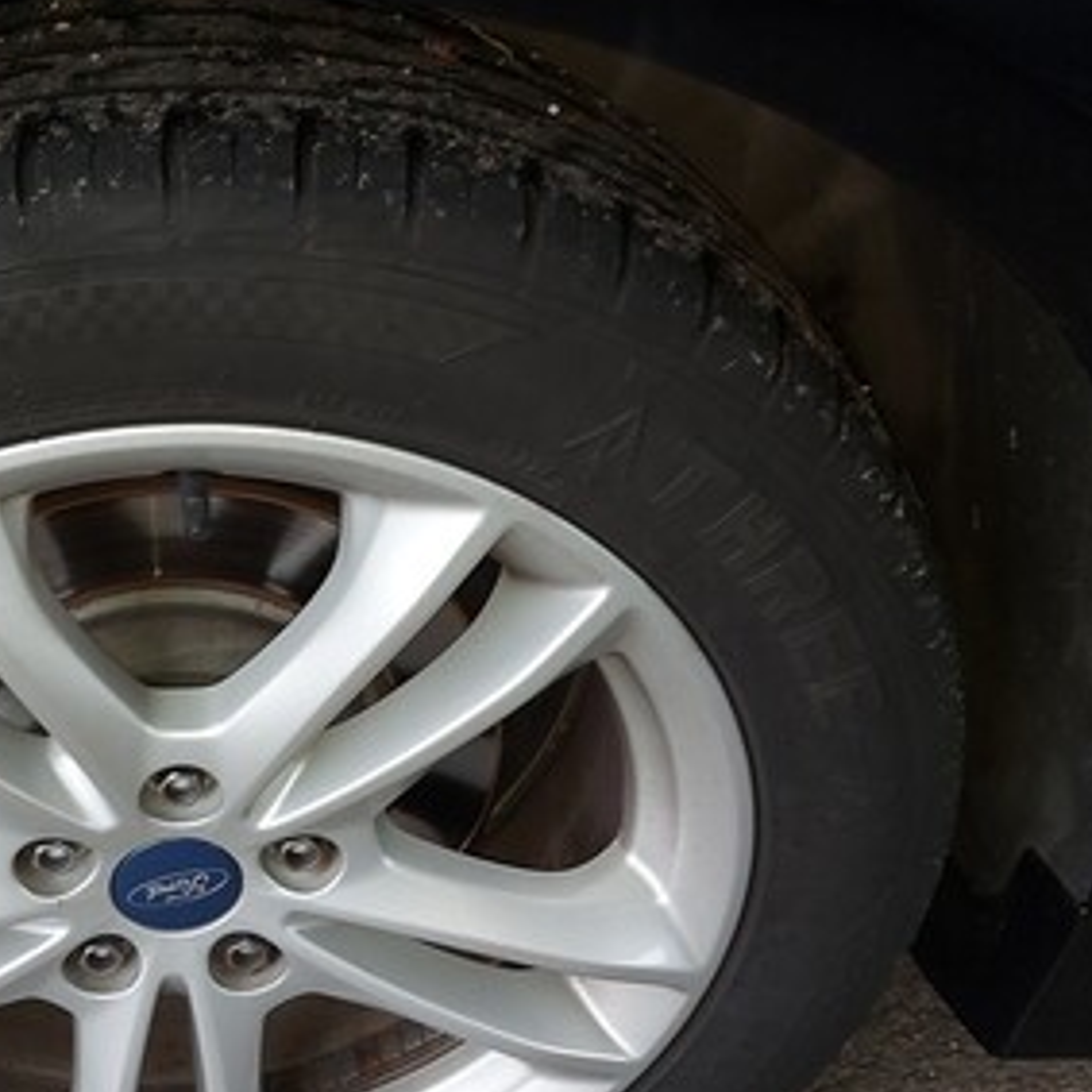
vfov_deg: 37.5
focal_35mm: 45
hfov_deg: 36.0
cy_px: 625
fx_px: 1606
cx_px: 177
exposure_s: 1/50
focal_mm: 5.23
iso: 100
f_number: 1.8
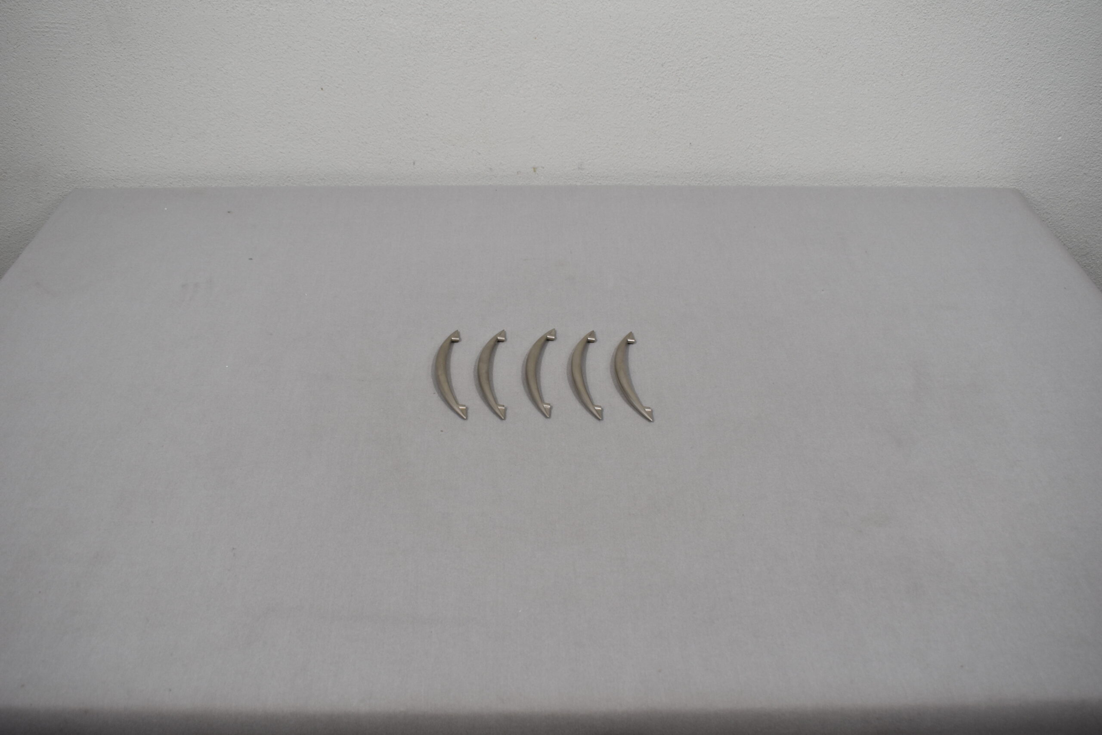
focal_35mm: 33
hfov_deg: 57.2
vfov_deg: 40.0
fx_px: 1010
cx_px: 551
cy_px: 368
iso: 360
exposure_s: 1/125
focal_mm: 22
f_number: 5.6
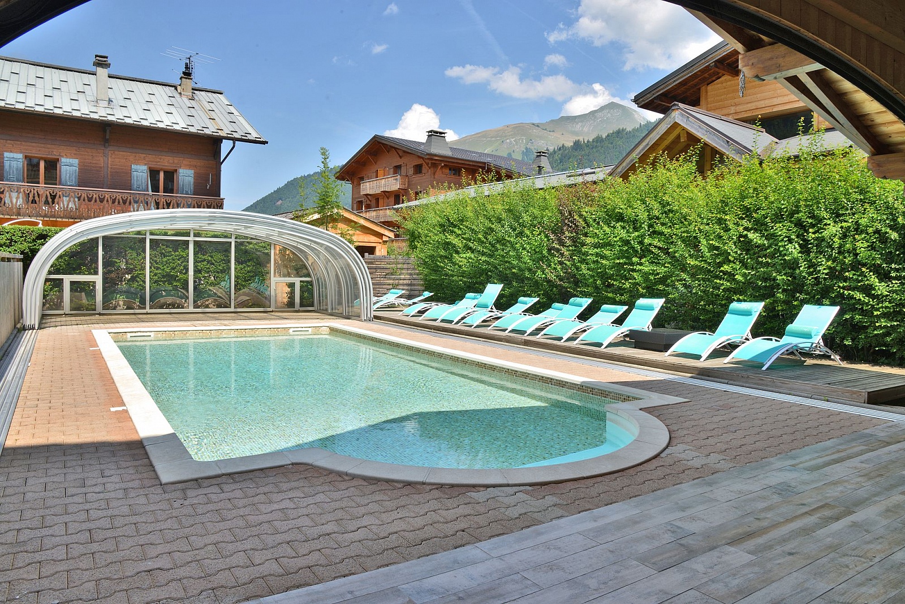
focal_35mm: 24
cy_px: 302
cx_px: 452
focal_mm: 24
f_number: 16
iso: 100
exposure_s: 1/100
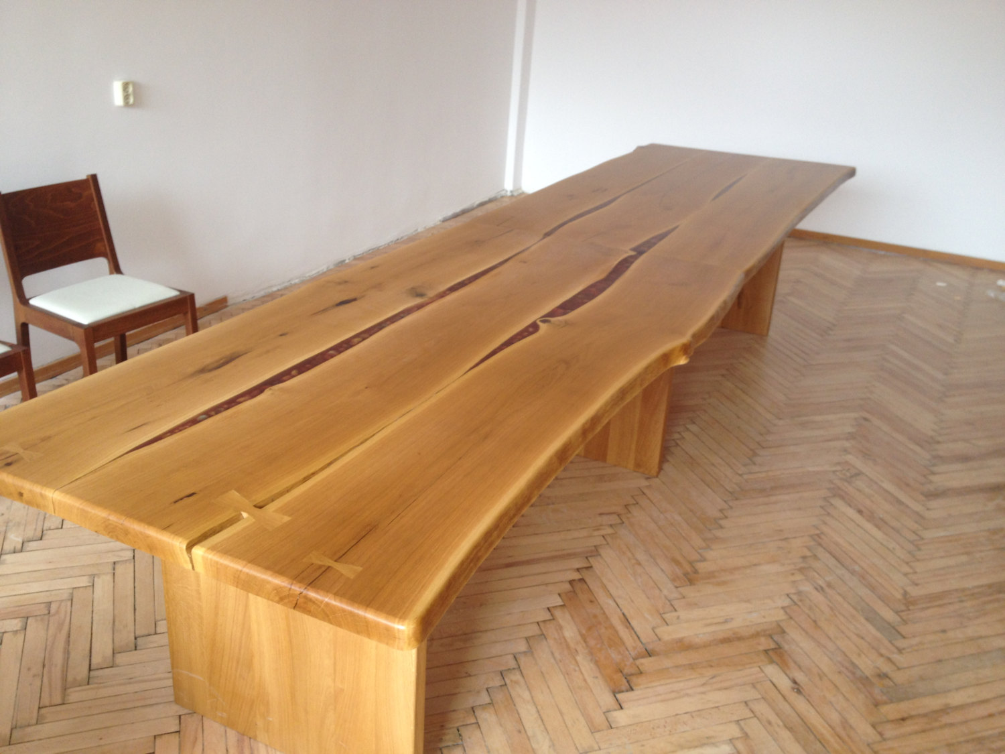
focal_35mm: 35
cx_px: 502
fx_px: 1016
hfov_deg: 52.6
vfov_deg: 40.7
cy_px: 377
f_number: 2.4
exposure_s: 1/20
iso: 64
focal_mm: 4.28
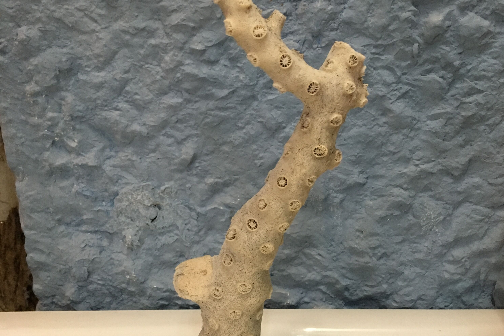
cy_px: 141
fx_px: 574
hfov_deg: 47.4
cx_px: 256
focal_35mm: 41
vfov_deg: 32.6
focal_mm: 4.15
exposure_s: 1/20
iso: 200
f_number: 2.2
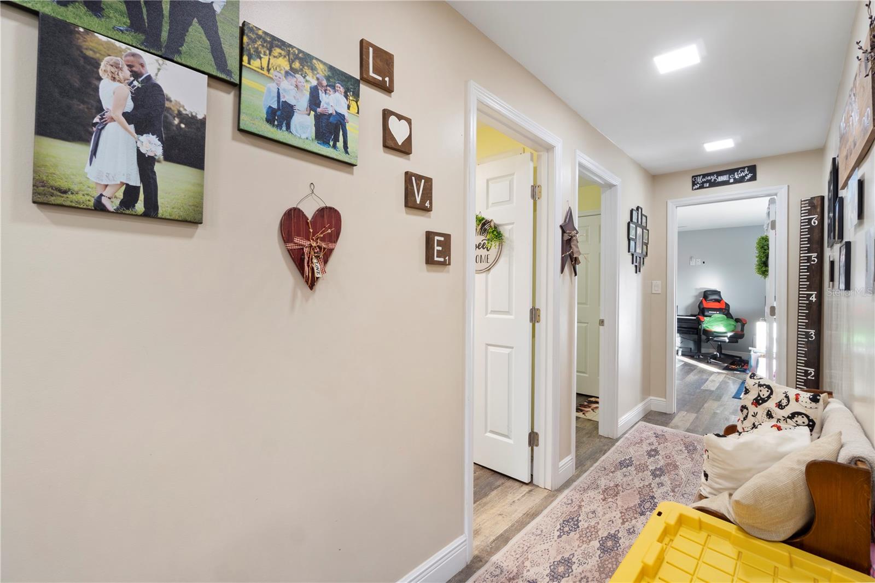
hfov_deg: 100.4
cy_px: 292
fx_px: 364
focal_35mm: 15
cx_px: 438
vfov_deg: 77.3
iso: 100
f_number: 8
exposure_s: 1/1.67
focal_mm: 10
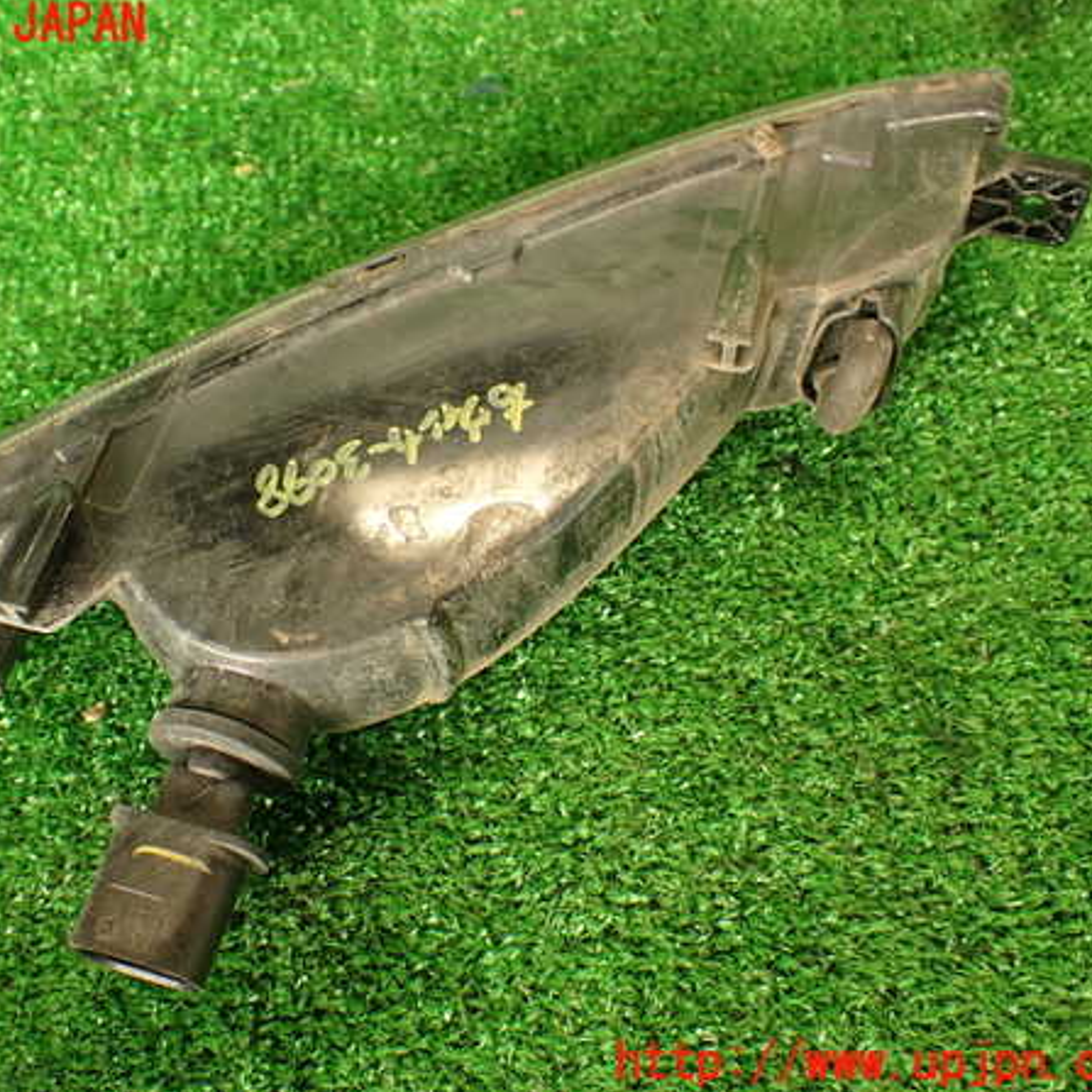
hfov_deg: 43.6
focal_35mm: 38
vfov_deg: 43.9
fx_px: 1356
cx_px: 435
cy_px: 545
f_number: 2.4
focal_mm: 5.79
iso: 200
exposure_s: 1/40
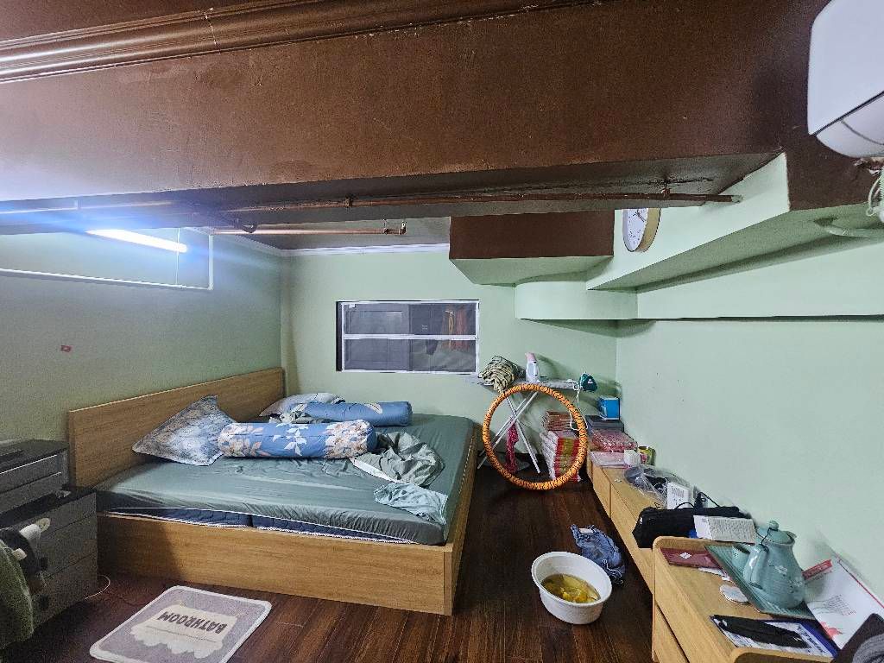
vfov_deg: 89.9
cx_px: 442
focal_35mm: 13
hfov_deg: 106.2
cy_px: 332
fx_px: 332
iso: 500
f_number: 2.2
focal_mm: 2.2
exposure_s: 1/100
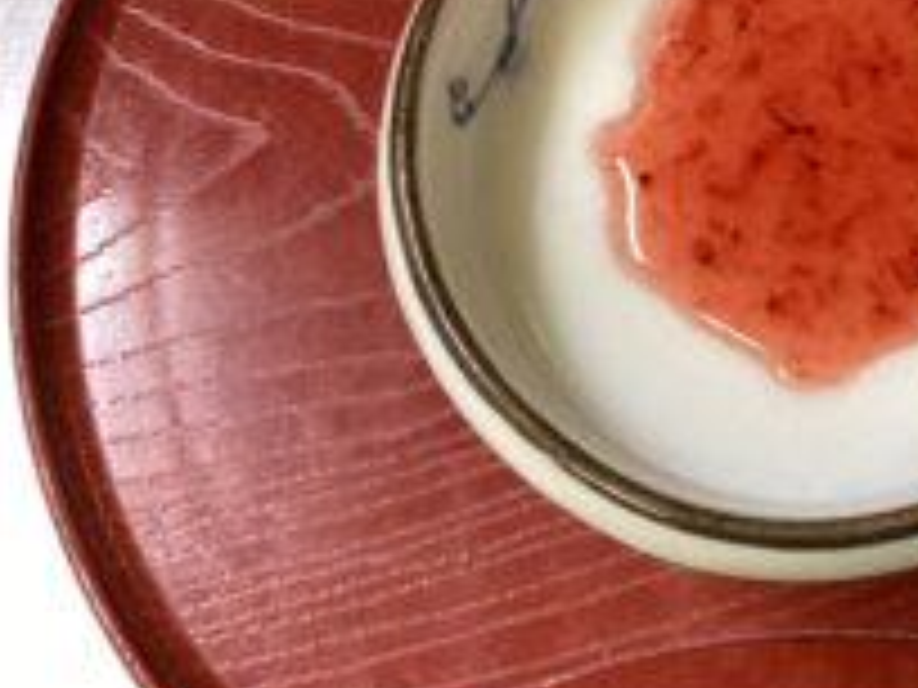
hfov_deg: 32.2
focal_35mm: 57
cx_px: 817
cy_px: 164
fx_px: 1512
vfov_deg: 25.3
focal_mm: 3.3
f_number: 2.4
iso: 250
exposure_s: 1/50
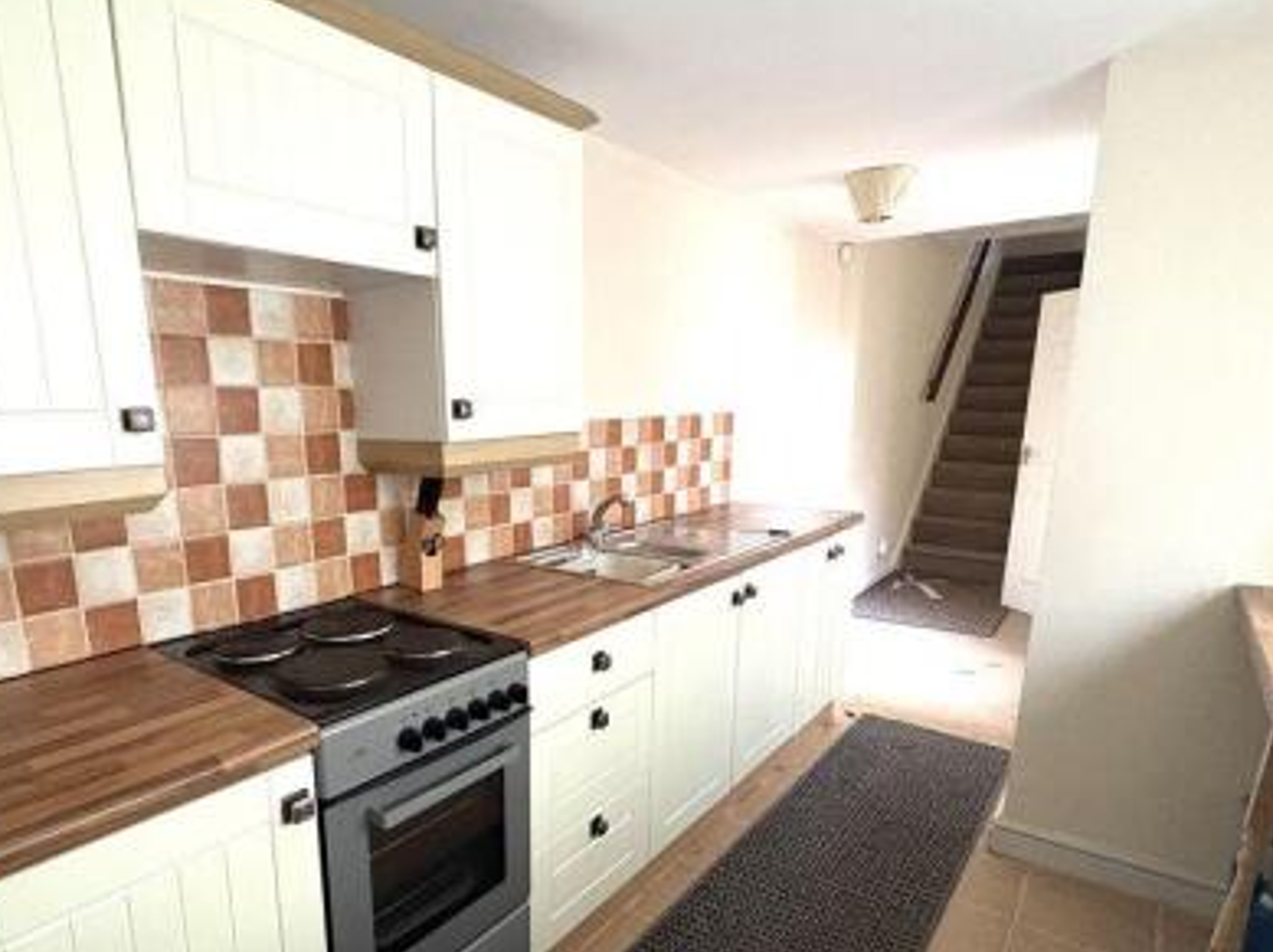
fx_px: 772
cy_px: 571
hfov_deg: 78.5
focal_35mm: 21
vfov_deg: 62.8
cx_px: 542
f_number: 2.2
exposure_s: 1/60
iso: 640
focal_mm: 2.22
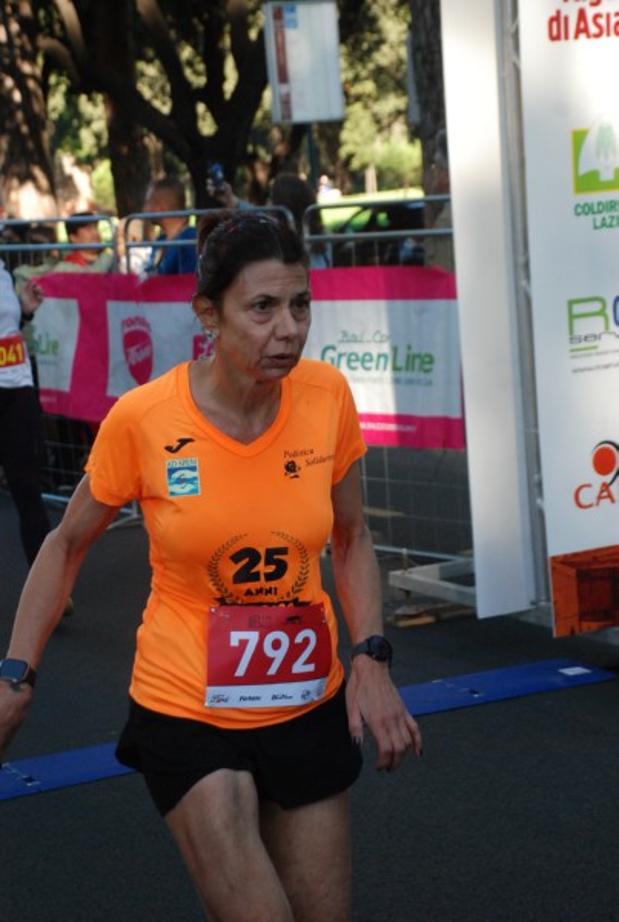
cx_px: 310
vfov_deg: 25.9
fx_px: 2001
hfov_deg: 17.6
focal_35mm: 78
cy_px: 461
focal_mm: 52
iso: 1000
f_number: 5
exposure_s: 1/500
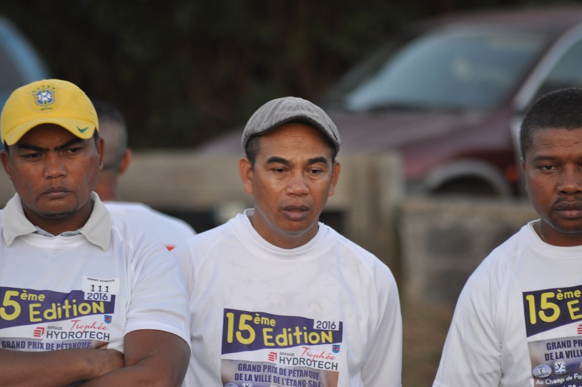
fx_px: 7267
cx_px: 291
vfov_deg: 3.0
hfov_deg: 4.6
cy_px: 194
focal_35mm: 450
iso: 450
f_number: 5.6
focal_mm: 300
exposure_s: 1/125
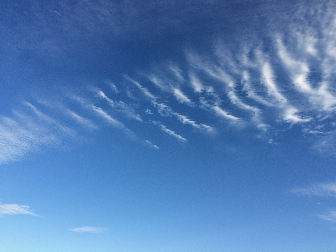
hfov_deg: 61.7
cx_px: 168
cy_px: 126
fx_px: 281
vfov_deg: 48.2
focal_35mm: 29
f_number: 2.2
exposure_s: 1/1709
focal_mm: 4.15
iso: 32
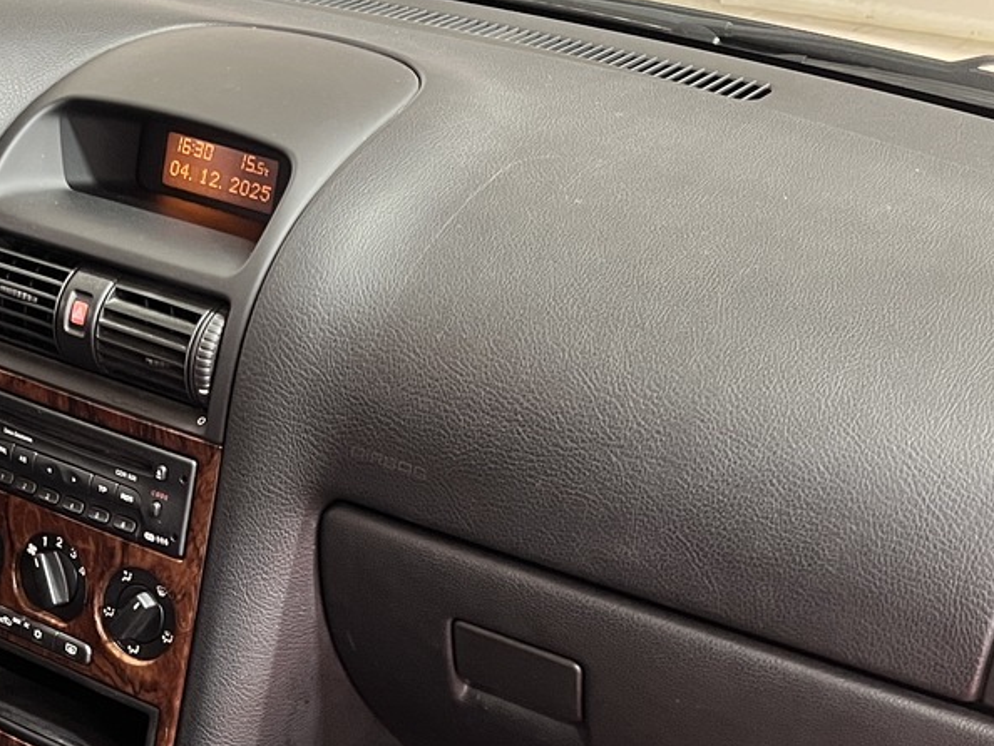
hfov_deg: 30.0
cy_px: 689
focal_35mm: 63
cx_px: 202
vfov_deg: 22.7
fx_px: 1810
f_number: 1.6
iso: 500
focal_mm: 5.1
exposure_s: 1/25
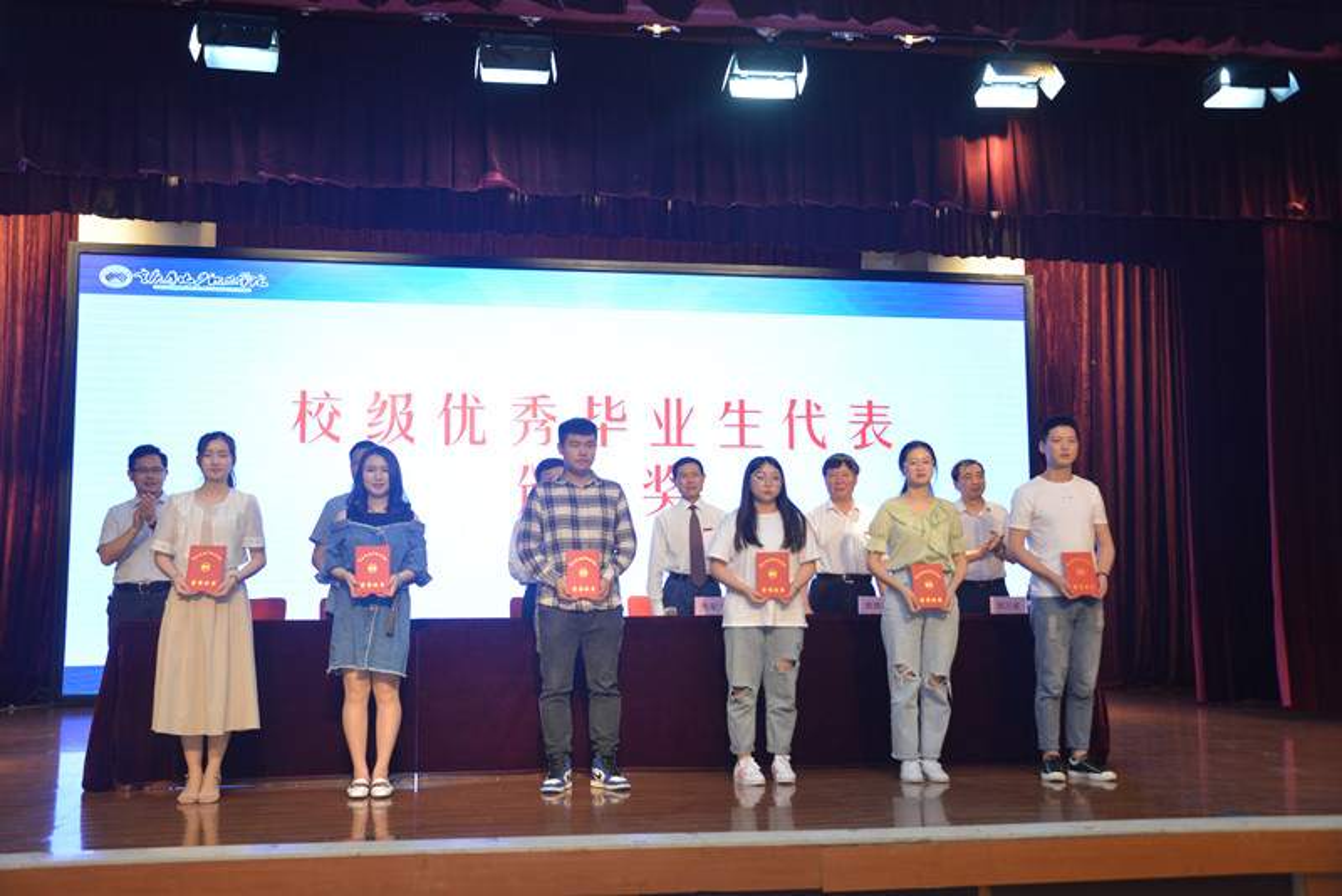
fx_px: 1417
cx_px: 671
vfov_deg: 35.1
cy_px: 448
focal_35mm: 38
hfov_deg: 50.7
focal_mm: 38
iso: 1250
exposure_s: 1/125
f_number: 4.5
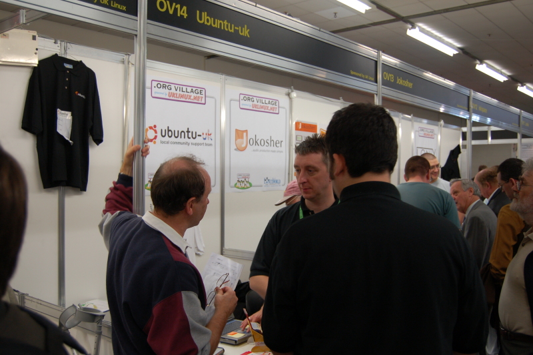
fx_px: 510
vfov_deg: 38.3
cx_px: 266
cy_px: 178
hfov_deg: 55.1
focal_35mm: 34
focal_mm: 23
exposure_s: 1/60
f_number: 3.8
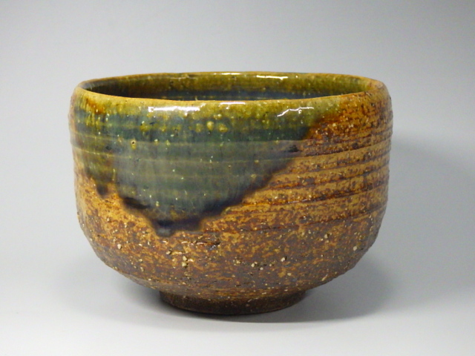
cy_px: 178
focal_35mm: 77
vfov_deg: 19.1
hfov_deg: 25.3
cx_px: 238
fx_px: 1057
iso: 400
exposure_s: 1/60
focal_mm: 13.7
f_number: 4.8
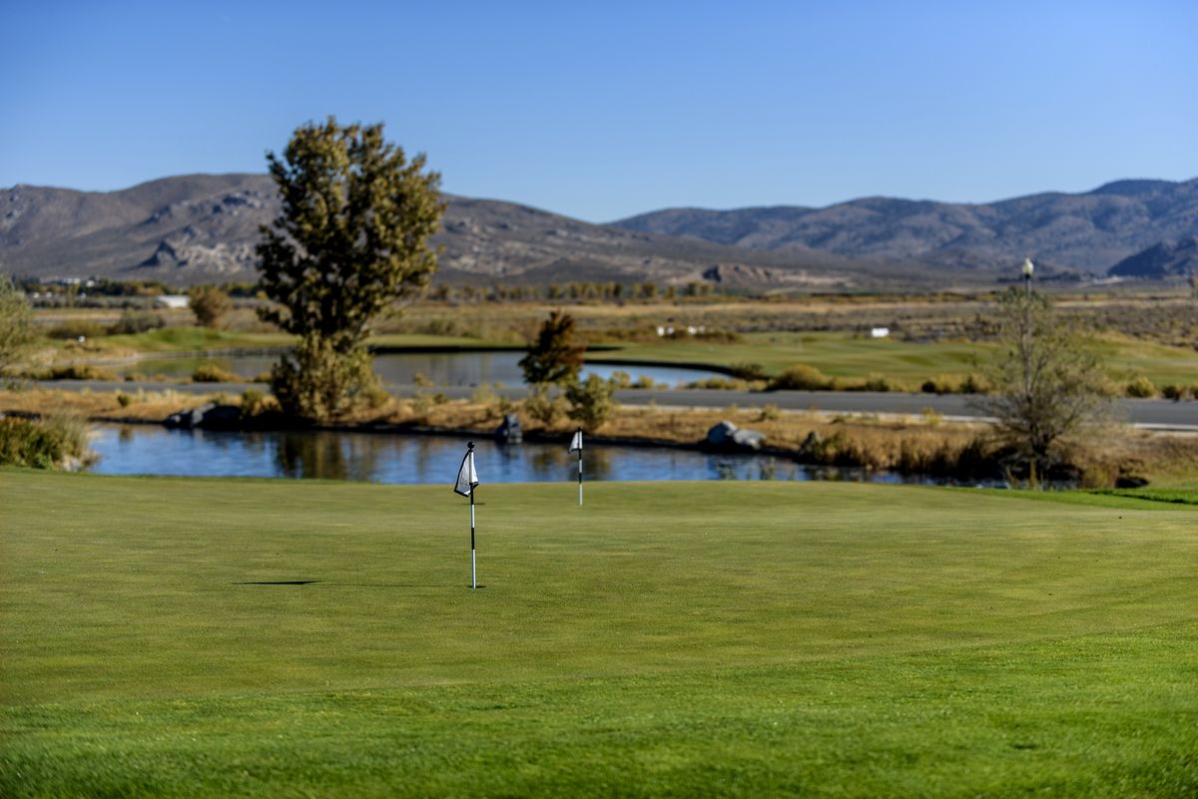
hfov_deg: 28.8
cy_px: 400
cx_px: 599
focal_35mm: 70
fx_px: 2330
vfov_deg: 19.5
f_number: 2.8
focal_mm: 70
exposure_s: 1/4000
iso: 200
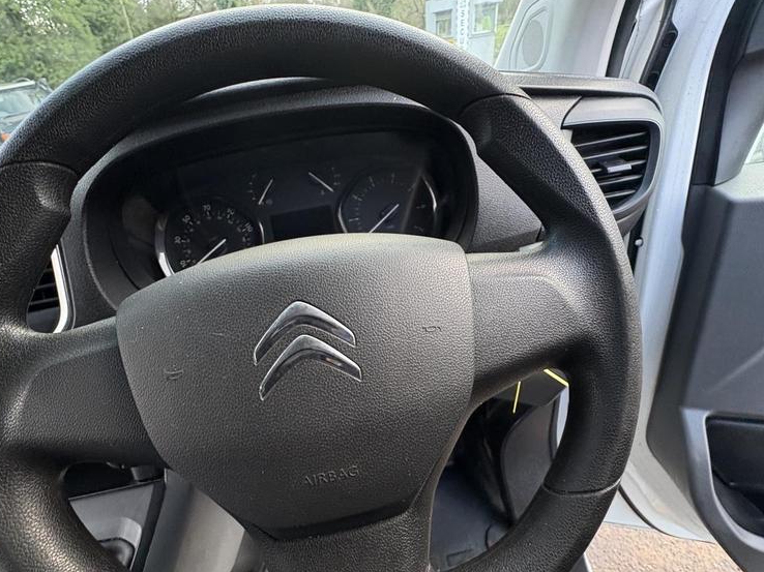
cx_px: 366
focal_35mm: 17
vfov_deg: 74.3
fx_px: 375
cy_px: 325
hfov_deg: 91.0
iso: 200
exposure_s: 1/74
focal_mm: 2.22
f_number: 2.2
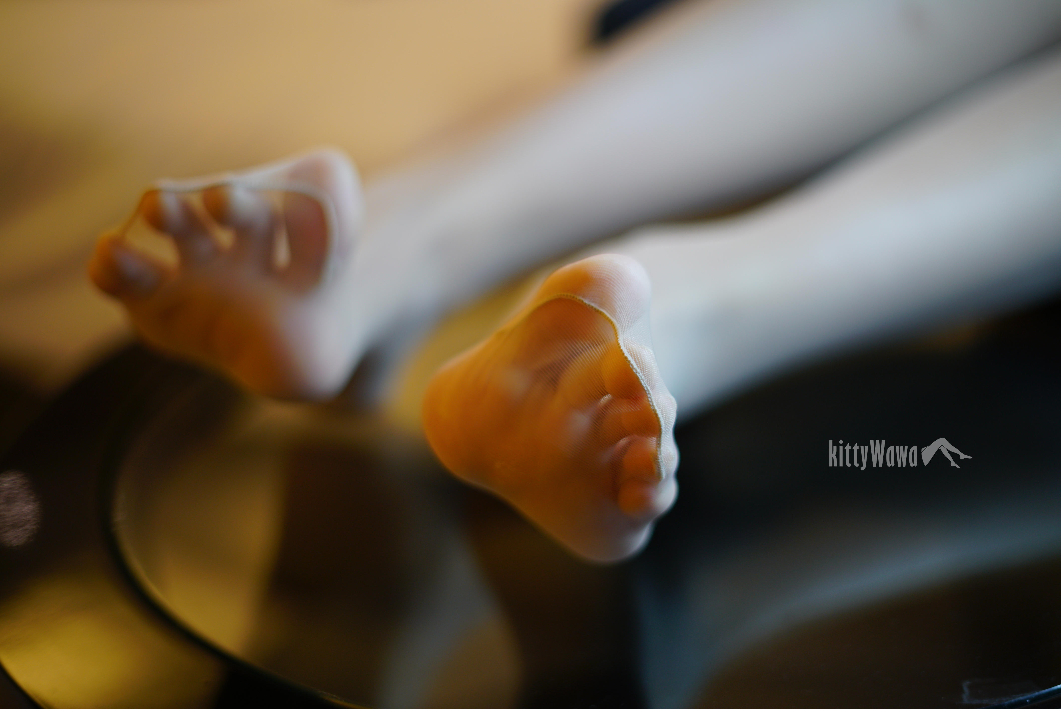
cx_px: 530
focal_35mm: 50
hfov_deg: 39.6
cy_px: 354
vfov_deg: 27.0
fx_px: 1474
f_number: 1.8
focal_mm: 50
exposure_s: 1/60
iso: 200
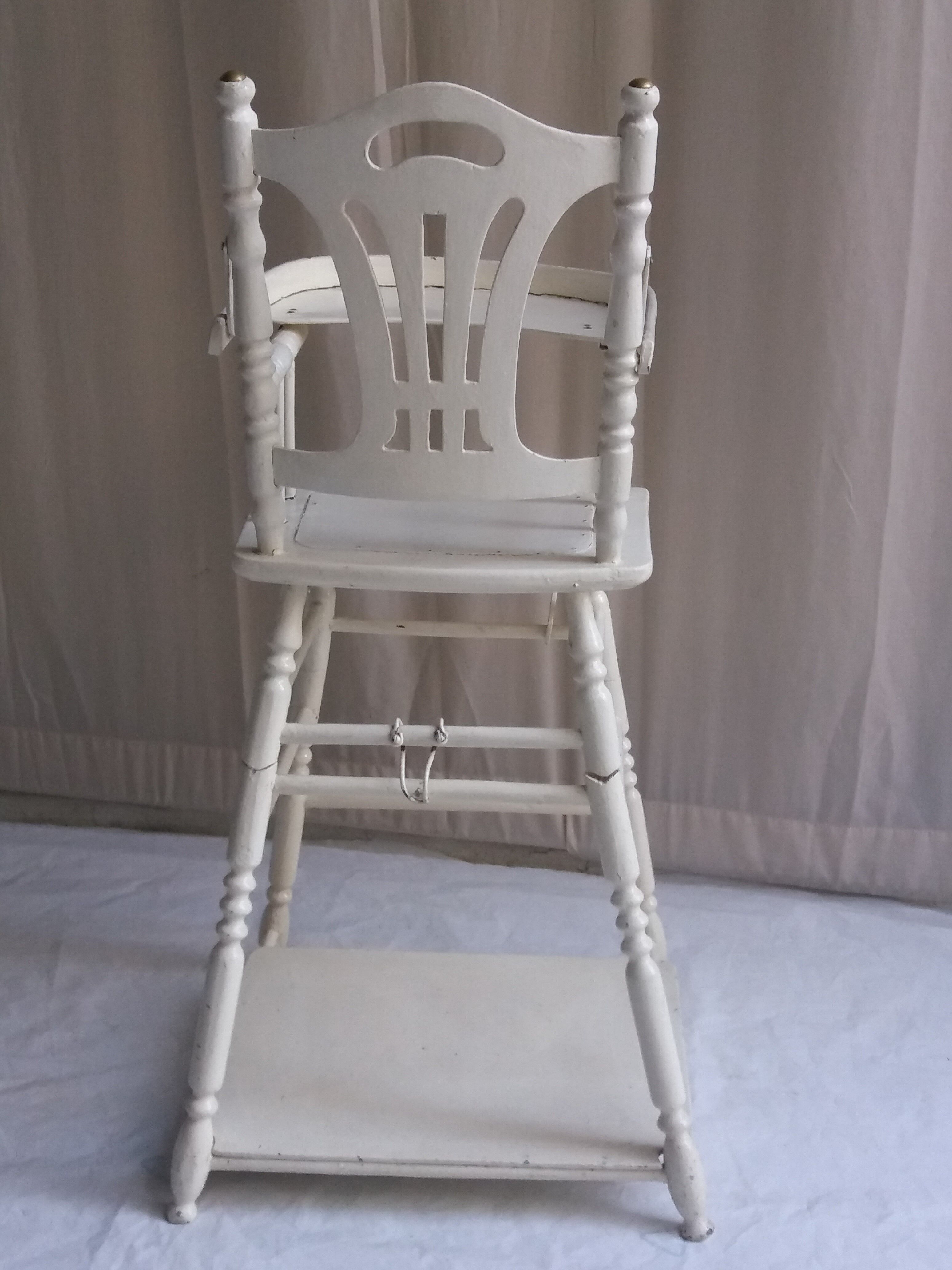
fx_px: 1027
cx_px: 476
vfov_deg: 63.4
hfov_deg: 49.7
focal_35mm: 28
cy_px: 635
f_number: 1.9
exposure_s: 1/50
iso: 100
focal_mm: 3.7
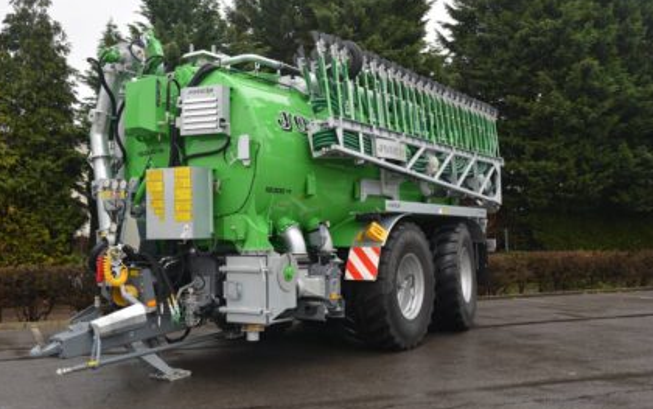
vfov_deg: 32.0
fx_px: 712
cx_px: 271
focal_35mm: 40
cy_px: 192
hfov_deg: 49.0
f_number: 4.5
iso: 200
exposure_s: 1/80
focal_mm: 22
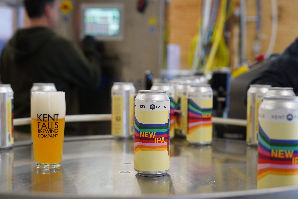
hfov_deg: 39.6
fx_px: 414
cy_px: 100
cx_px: 149
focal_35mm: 50
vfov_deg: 27.0
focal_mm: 50
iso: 1600
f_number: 3.5
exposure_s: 1/160
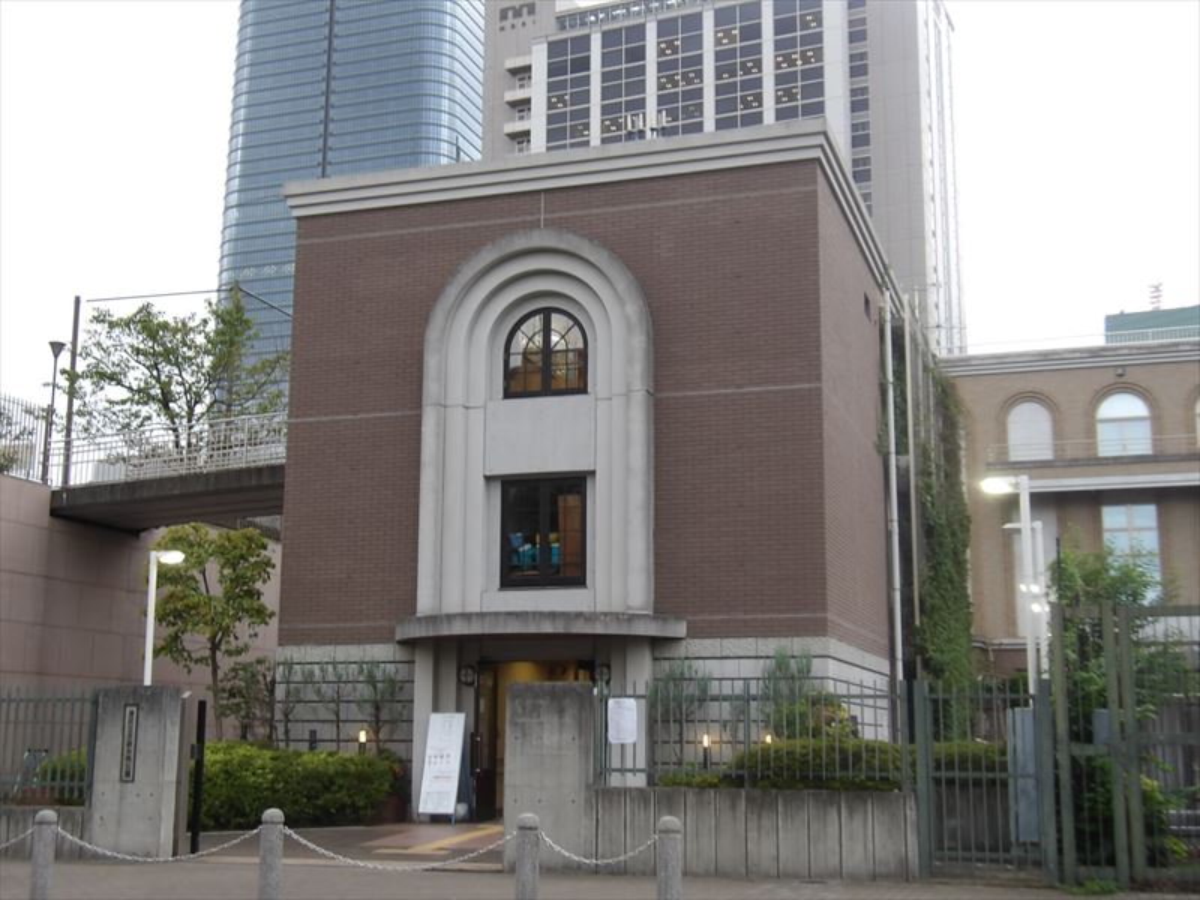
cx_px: 600
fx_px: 1456
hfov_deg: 44.8
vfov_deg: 34.3
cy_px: 450
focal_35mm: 42
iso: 100
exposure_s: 1/31
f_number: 3.7
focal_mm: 7.6
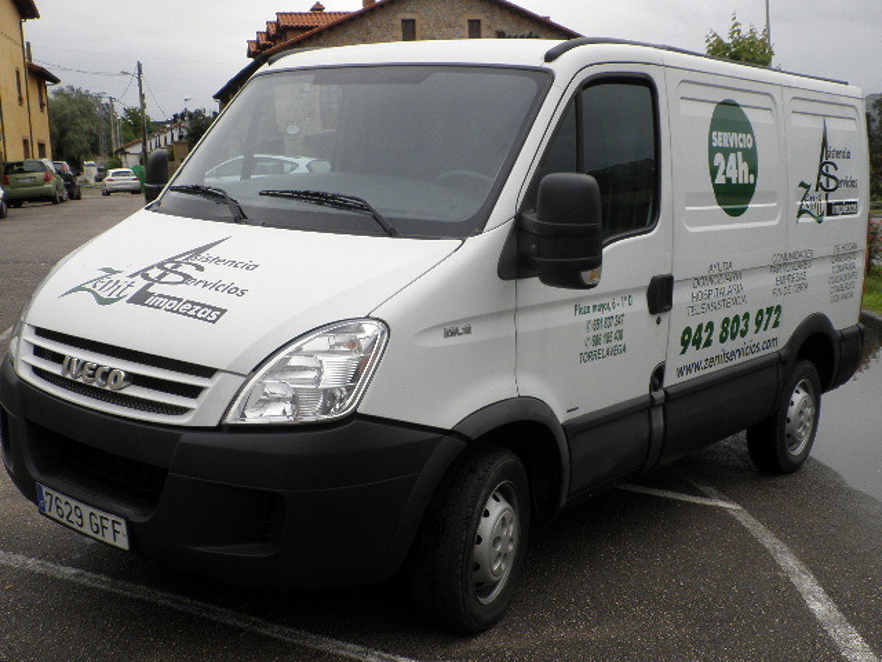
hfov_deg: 42.9
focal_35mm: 44
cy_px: 331
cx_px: 441
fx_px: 1121
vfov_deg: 32.9
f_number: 6.4
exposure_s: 1/160
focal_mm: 7.7
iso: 64
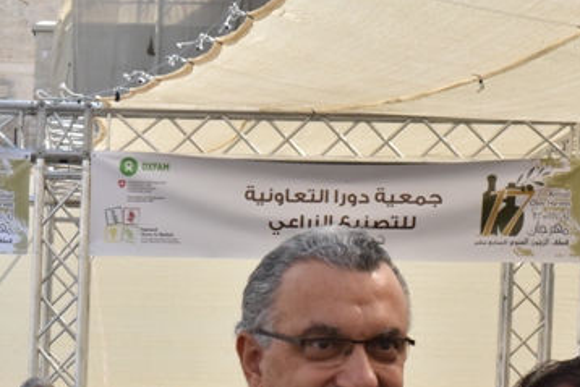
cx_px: -26
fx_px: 3223
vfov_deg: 6.8
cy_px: 524
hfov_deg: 10.2
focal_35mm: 200
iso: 1600
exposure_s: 1/1000
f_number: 16
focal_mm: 70
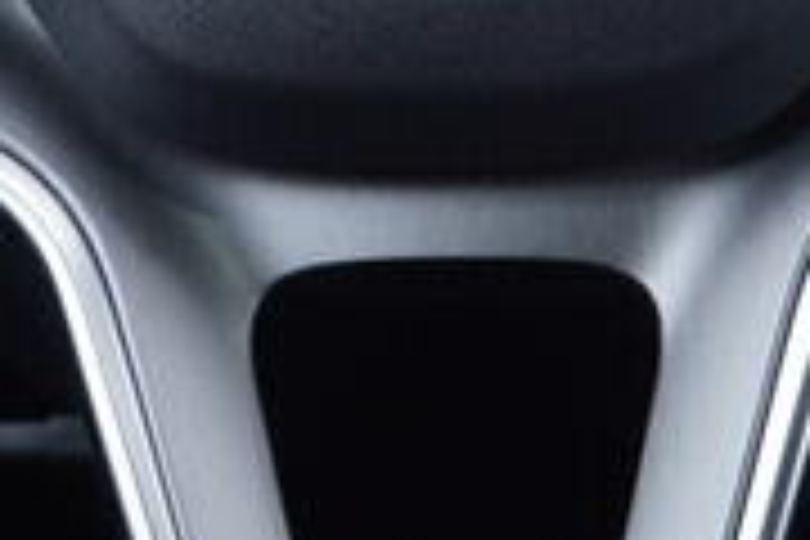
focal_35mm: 205
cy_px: -196
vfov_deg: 6.6
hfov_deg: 10.0
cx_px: 212
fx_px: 4612
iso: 160
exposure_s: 1/40
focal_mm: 24
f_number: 2.8
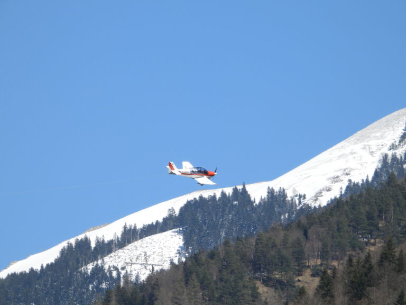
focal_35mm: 433
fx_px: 5079
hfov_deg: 4.6
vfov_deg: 3.4
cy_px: 152
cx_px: 203
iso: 100
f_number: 5
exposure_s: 1/800
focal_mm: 77.8
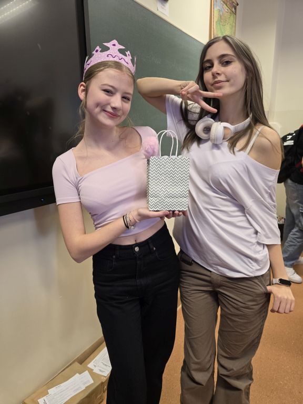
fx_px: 268
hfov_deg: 58.9
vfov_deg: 73.9
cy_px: 202
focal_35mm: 23
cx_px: 152
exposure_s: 1/100
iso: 320
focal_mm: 6.3
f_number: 1.7
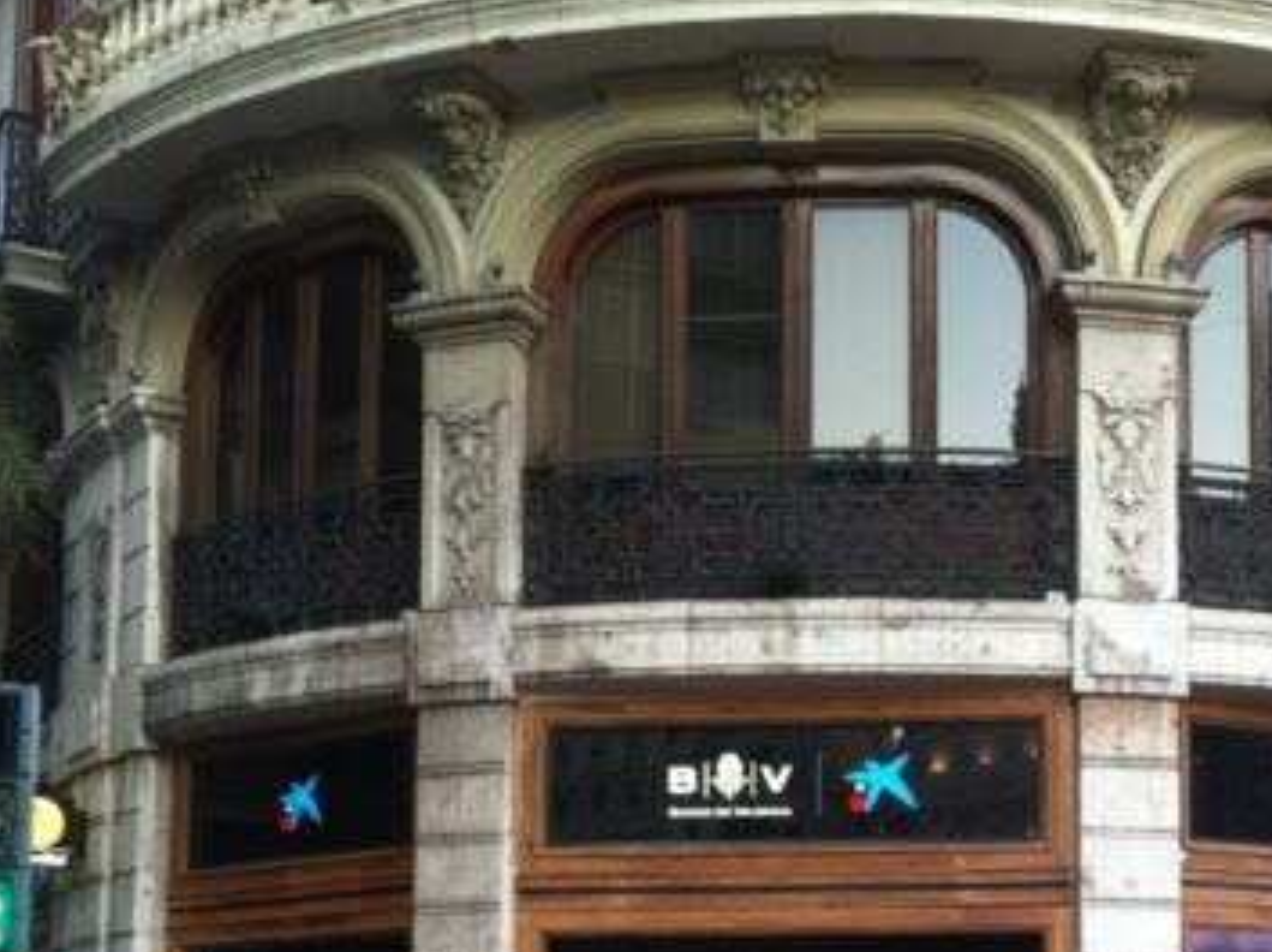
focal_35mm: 69
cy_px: 905
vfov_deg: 20.7
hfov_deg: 27.9
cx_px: 922
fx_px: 2533
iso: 100
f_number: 2.8
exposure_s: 1/15
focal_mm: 3.85
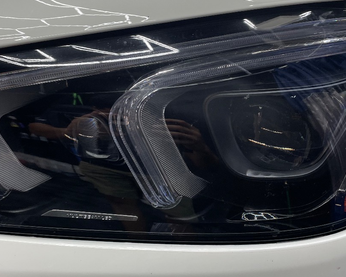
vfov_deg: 33.4
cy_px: 114
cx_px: 151
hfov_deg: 41.1
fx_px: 461
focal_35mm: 45
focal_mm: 4.2
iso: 80
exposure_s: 1/120
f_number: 1.6
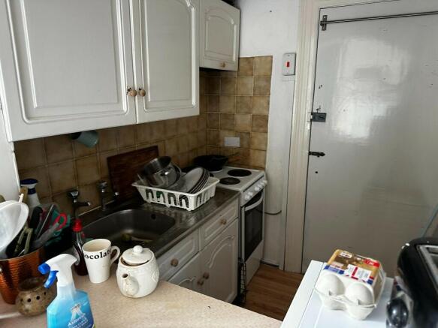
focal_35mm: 24
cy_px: 164
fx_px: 304
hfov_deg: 71.6
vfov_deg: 56.8
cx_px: 219
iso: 320
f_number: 1.78
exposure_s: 1/60
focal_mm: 6.86
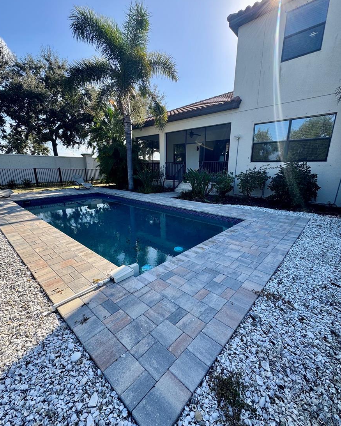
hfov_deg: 84.1
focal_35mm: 15
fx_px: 189
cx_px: 170
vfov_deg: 96.8
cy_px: 217
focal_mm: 2.22
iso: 40
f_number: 2.2
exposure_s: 1/368
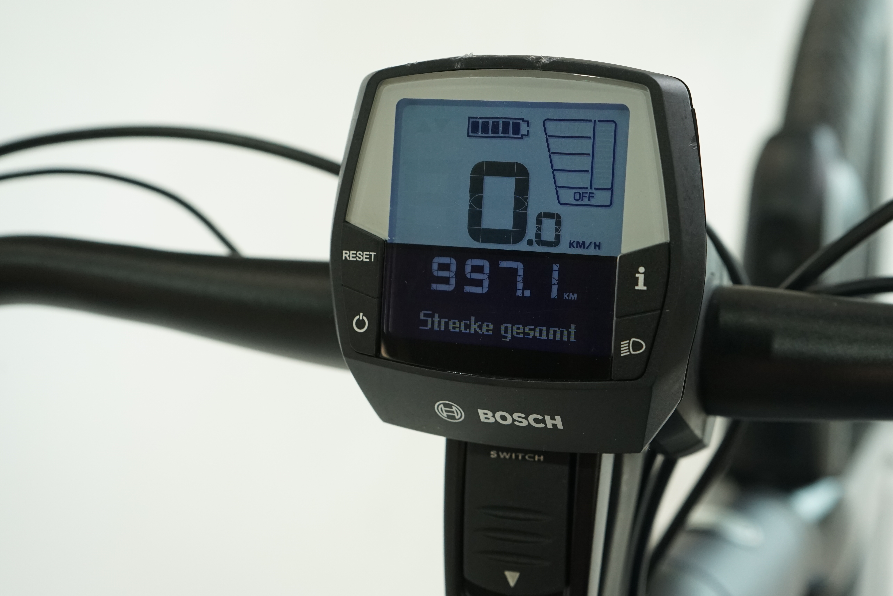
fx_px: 1191
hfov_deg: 41.1
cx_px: 491
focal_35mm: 48
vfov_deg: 28.1
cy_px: 281
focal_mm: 41
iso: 1600
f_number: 5.6
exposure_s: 1/200
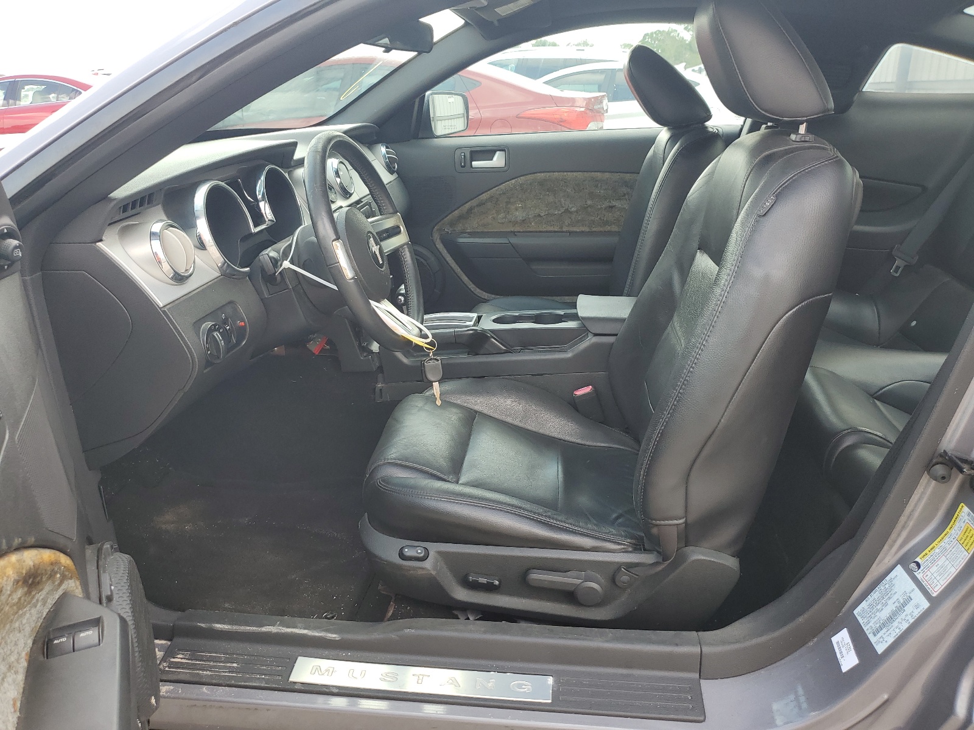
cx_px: 487
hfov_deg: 67.3
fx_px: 732
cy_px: 365
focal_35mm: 26
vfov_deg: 53.1
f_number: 1.5
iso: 50
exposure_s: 1/357
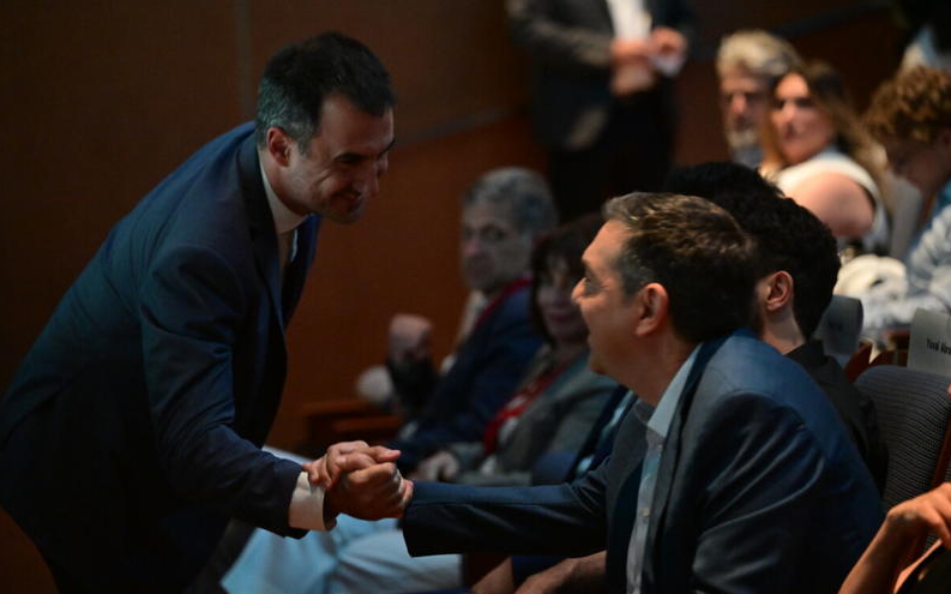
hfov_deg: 14.5
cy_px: 290
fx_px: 3731
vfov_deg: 9.1
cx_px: 475
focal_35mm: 144
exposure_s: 1/100
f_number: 3.2
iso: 10000
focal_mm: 140
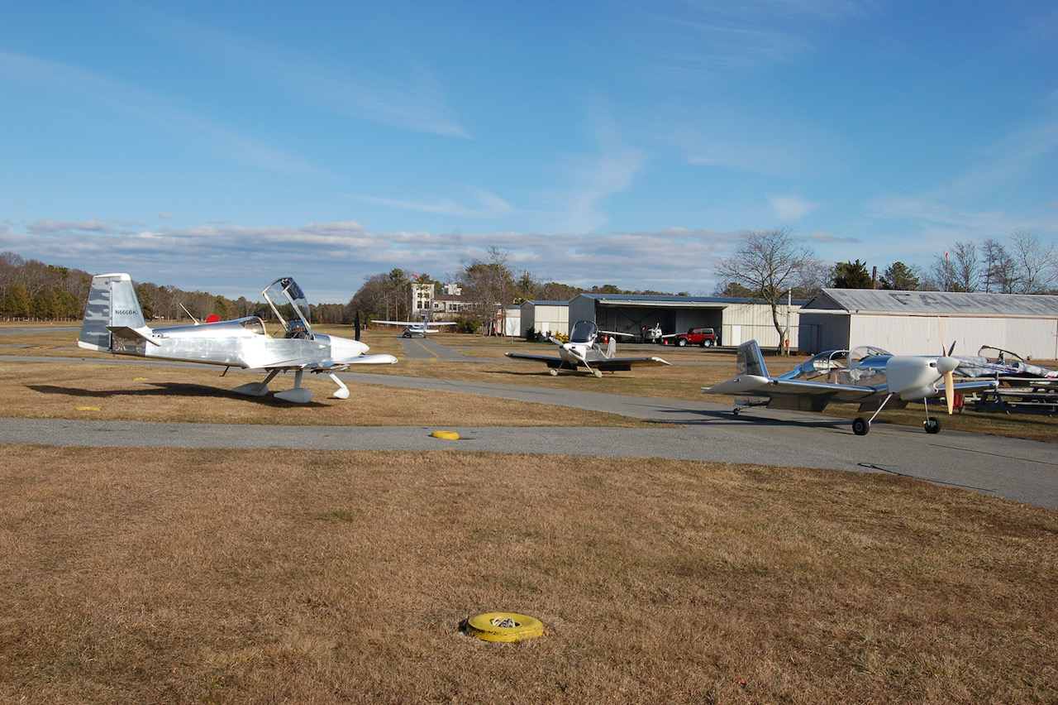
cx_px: 529
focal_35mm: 34
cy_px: 352
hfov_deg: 55.1
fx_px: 1013
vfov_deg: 38.3
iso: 200
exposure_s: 1/400
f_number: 10
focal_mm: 23
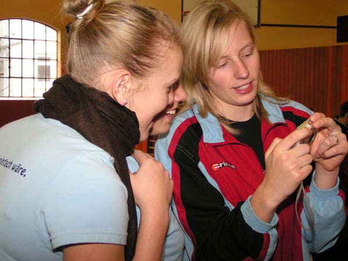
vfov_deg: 25.7
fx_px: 573
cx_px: 174
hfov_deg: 33.8
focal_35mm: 57
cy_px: 130
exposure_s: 1/60
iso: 200
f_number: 3.2
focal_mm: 8.7
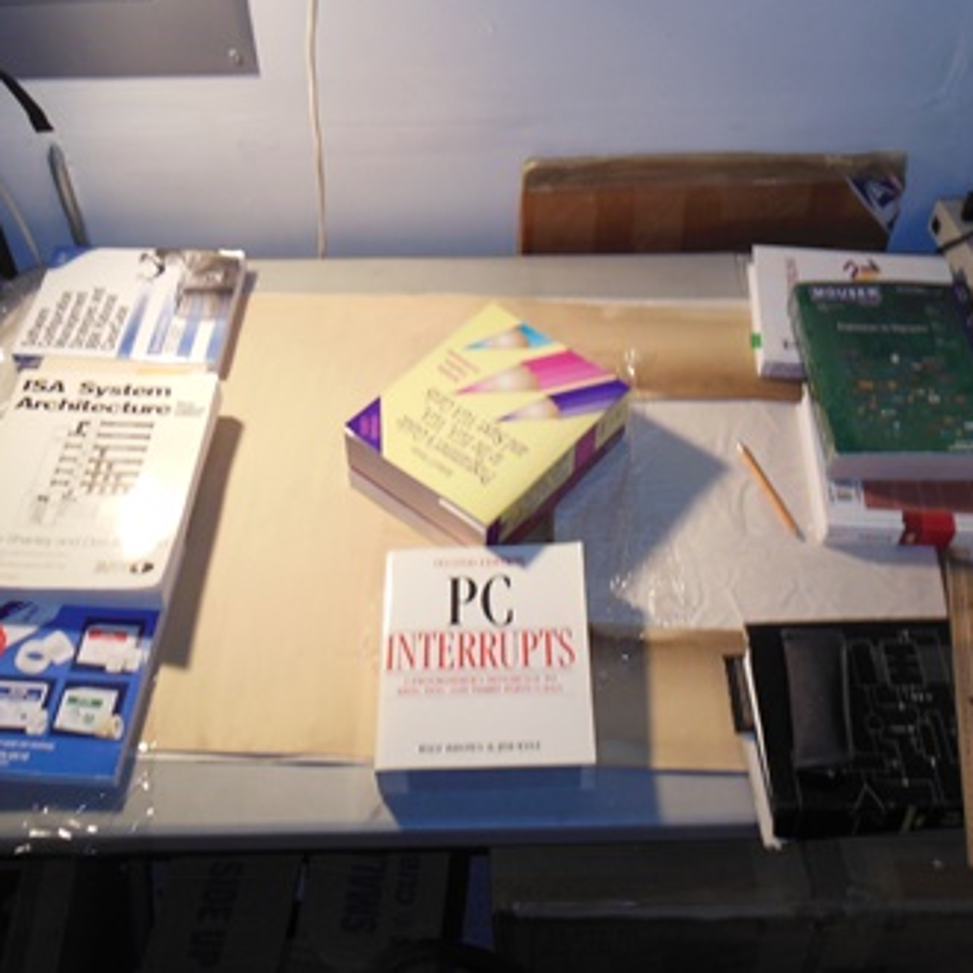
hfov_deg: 54.0
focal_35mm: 30
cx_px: 492
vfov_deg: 54.0
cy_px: 481
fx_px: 954
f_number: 3.2
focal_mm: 4.5
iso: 200
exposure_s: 1/30
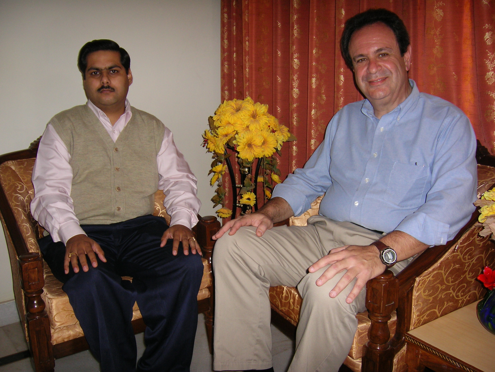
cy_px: 186
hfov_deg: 51.4
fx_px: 515
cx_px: 248
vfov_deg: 39.7
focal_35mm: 36
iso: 100
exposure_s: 1/60
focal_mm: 60
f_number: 2.8
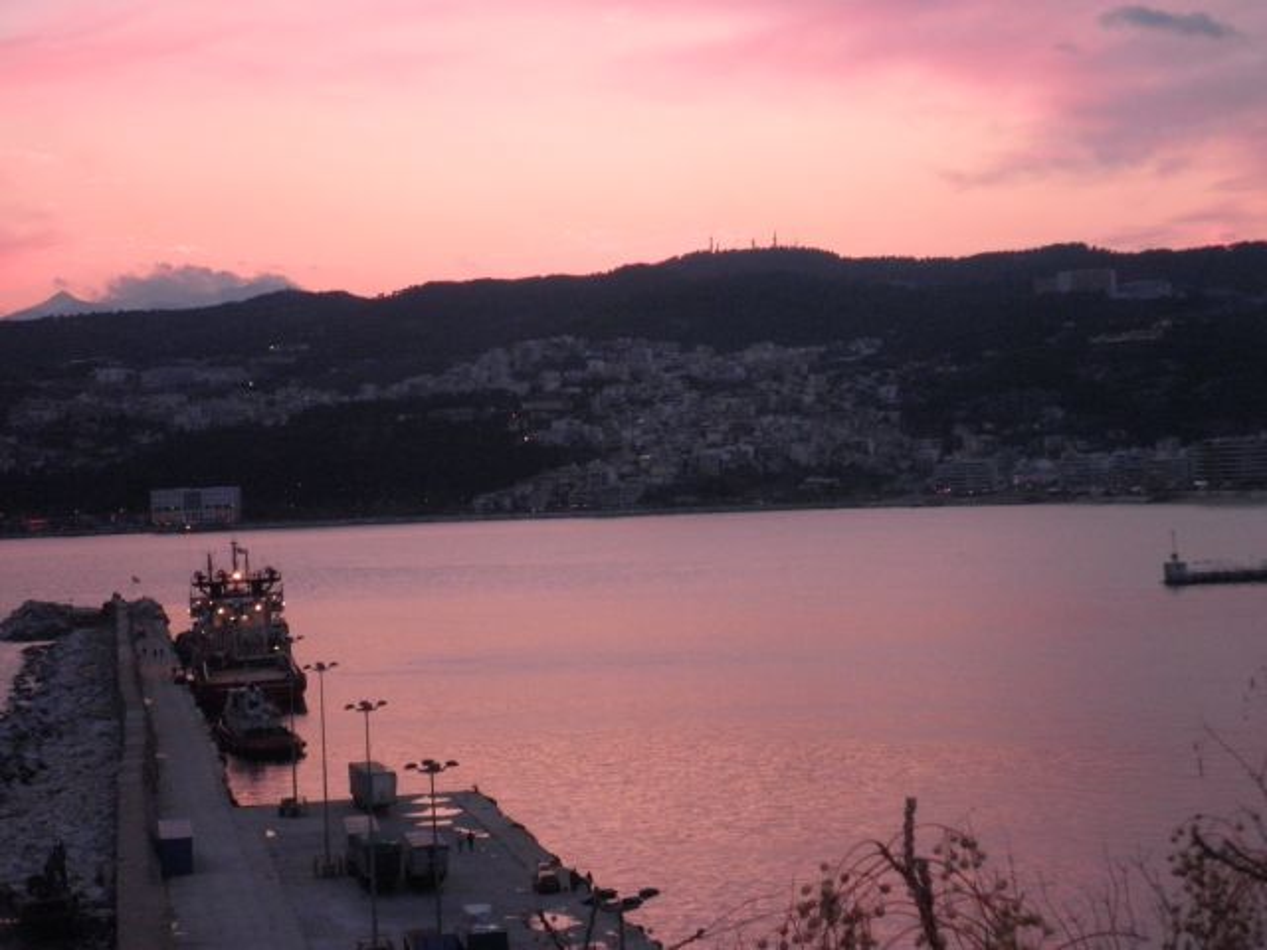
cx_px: 634
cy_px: 475
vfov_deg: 20.2
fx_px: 2672
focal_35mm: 73
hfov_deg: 26.7
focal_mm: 13
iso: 250
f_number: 4.7
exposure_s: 1/100
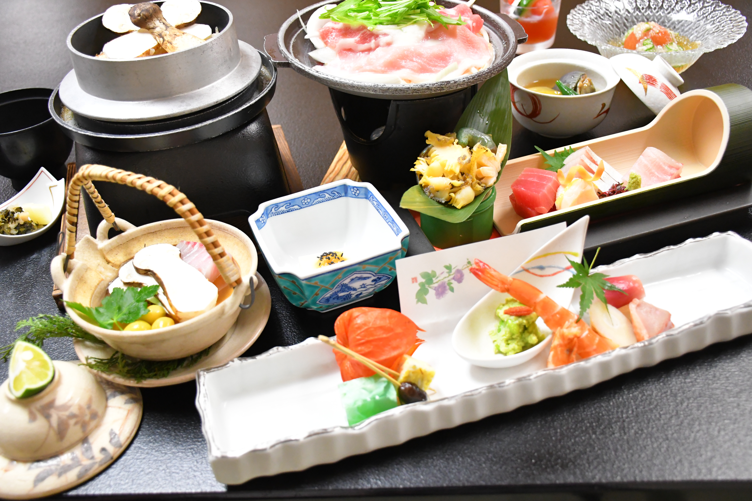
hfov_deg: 53.1
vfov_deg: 36.9
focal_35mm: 36
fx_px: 752
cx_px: 376
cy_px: 250
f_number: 3.8
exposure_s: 1/50
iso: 3200
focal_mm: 24
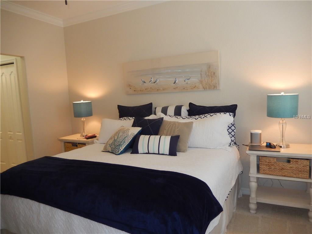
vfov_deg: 54.9
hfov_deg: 69.4
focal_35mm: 25
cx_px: 156
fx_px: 225
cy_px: 117
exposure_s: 1/30
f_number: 3.4
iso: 200
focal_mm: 4.5
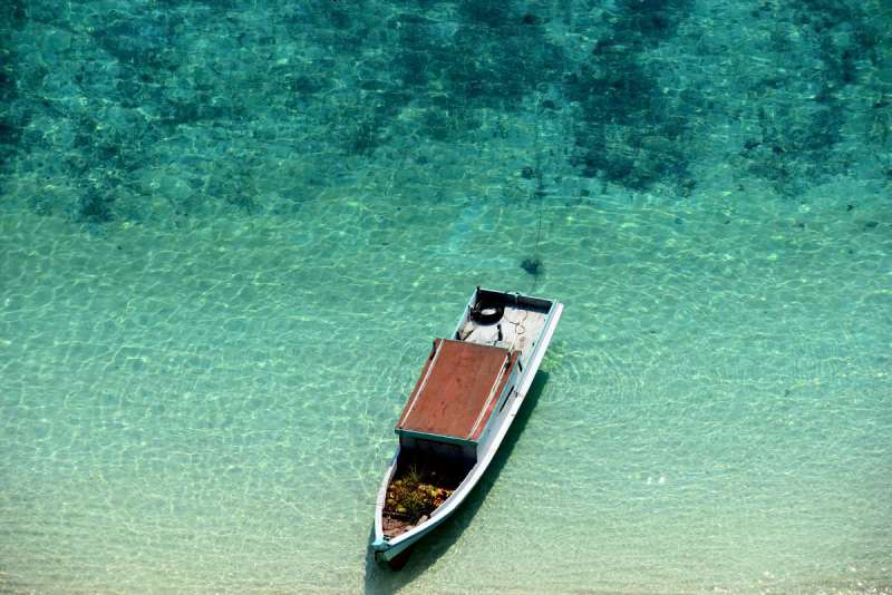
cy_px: 298
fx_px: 4957
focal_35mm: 200
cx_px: 446
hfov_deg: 10.3
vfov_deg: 6.9
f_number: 9
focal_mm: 200
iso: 100
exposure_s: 1/320
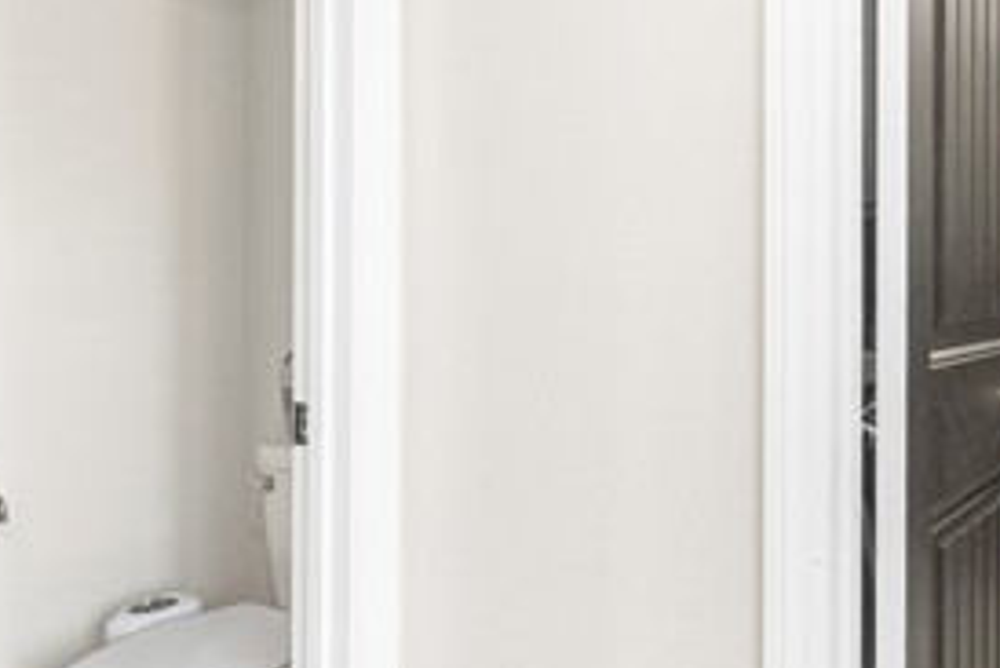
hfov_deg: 53.6
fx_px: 973
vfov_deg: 37.9
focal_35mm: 35
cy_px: 303
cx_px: 646
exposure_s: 1/3
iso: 320
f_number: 8
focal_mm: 10
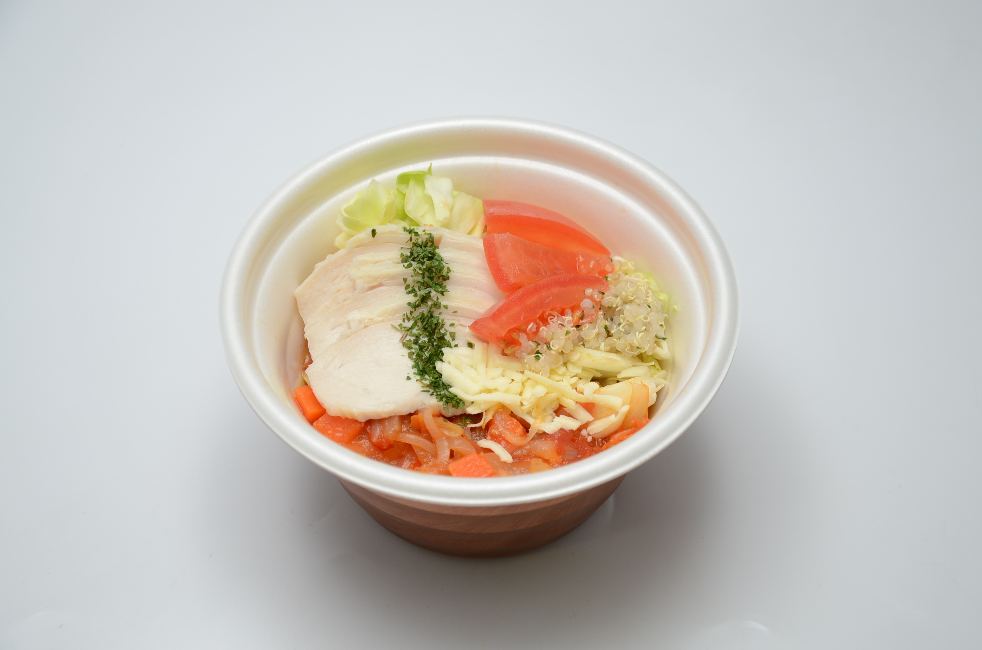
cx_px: 491
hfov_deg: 32.0
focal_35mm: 63
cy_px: 325
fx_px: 1715
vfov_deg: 21.5
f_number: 5.6
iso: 200
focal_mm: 42
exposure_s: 1/40
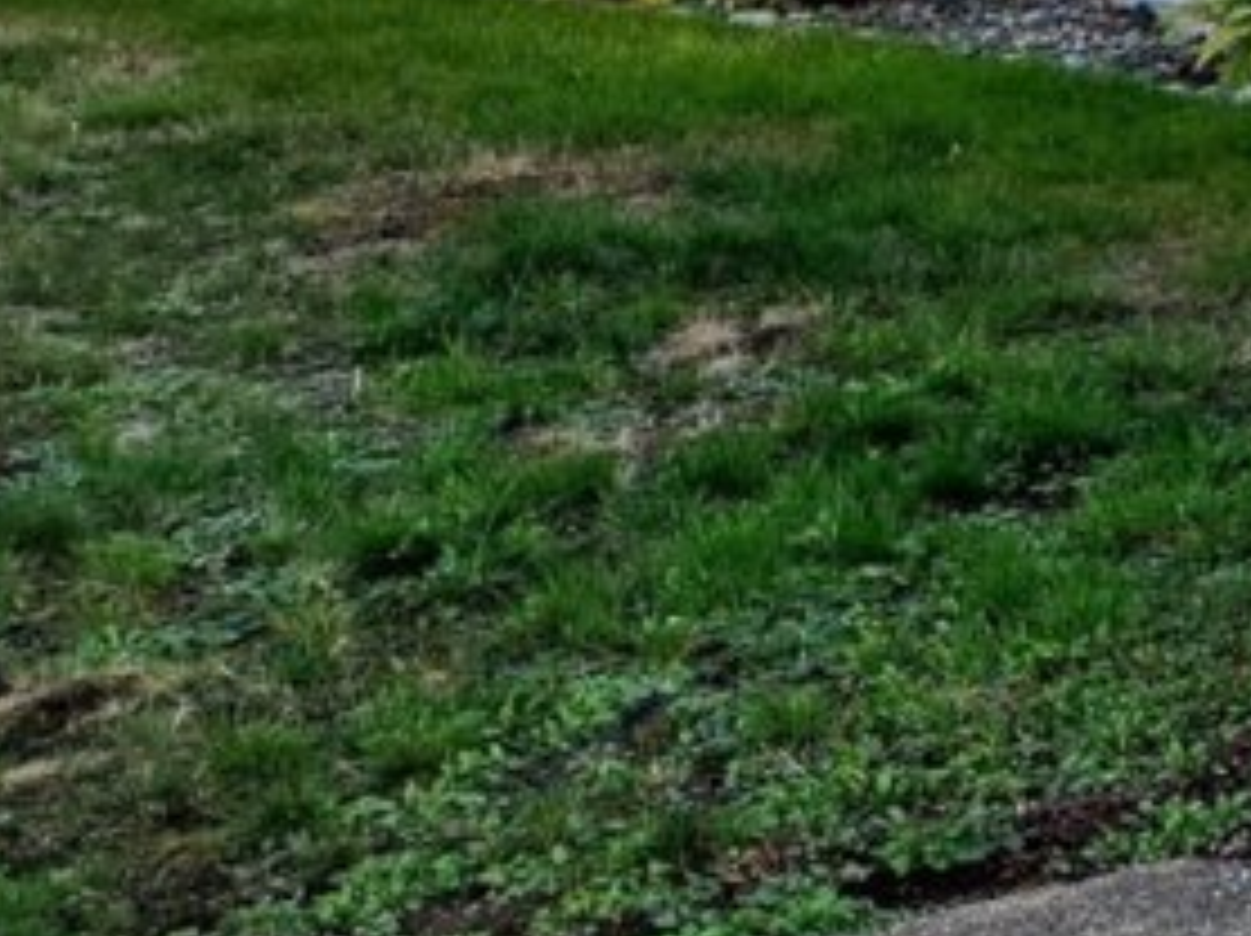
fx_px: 4189
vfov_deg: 12.4
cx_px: 2943
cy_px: -202
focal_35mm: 116
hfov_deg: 13.1
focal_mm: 5.4
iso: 32
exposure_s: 1/100
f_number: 1.8
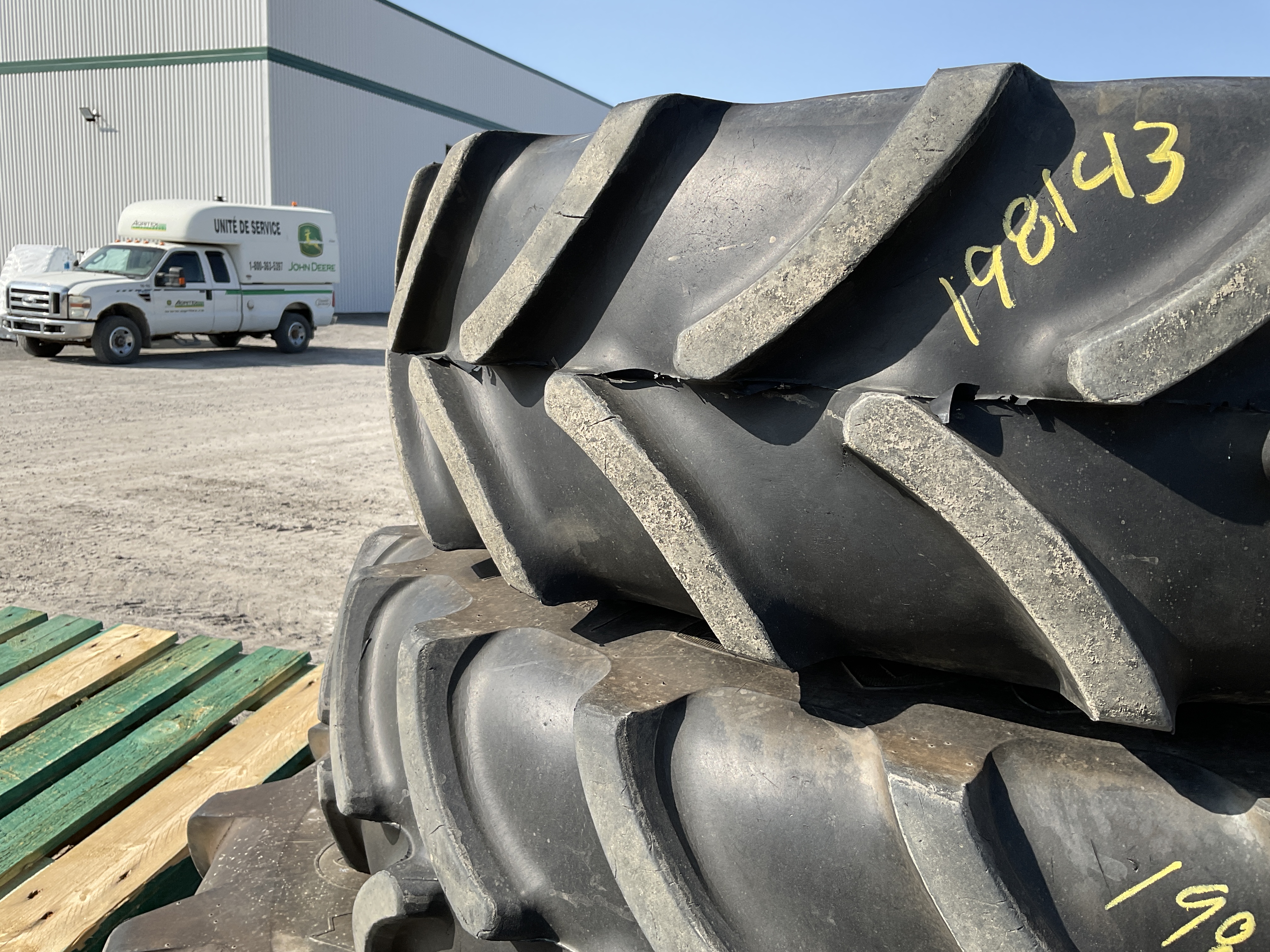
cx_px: 635
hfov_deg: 61.7
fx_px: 1064
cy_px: 476
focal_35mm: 29
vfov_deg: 48.2
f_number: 1.8
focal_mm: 3
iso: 16
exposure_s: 1/1279
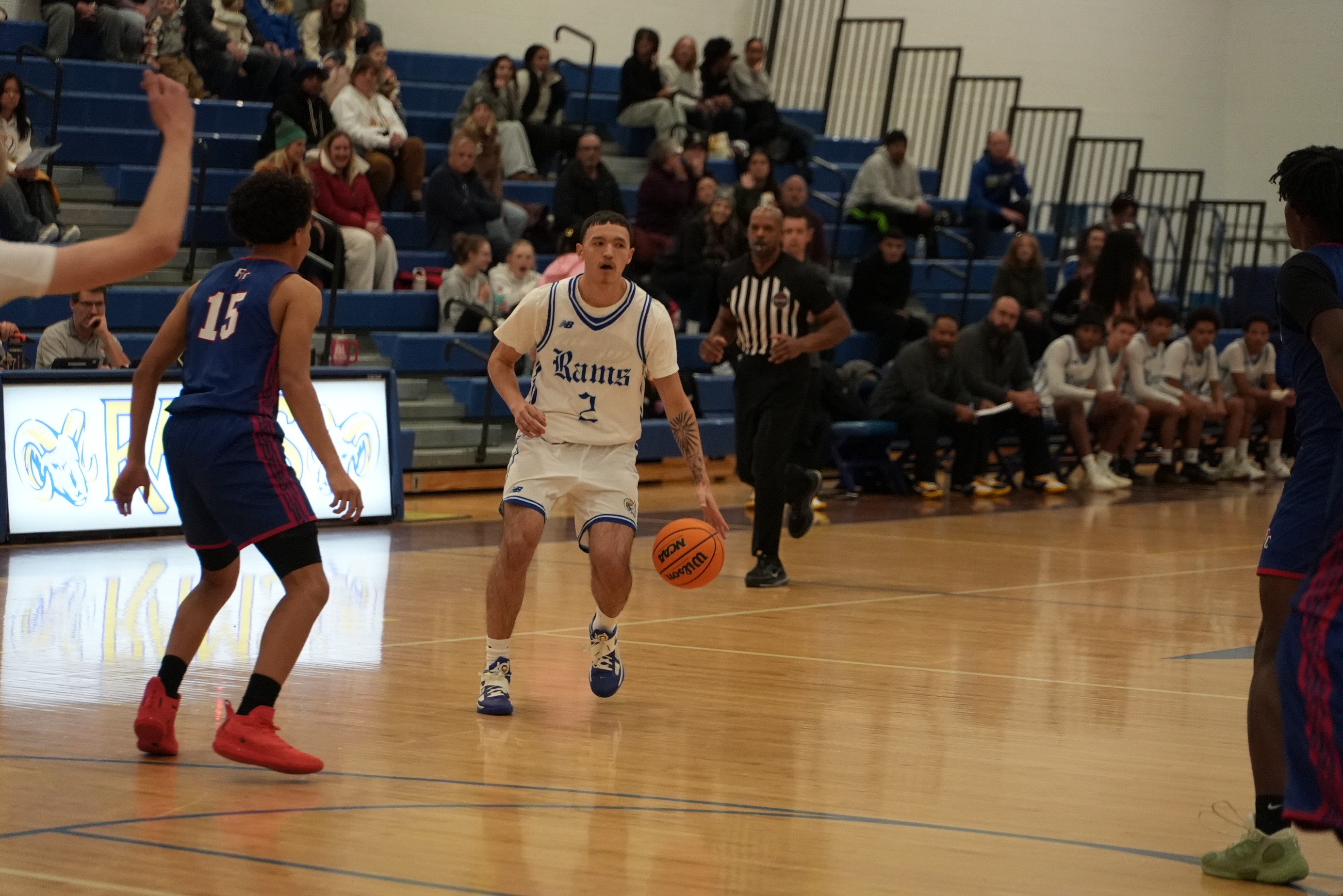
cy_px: 448
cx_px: 672
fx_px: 4180
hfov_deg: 18.3
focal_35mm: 112
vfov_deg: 12.2
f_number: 4
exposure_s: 1/800
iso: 8000
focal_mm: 112
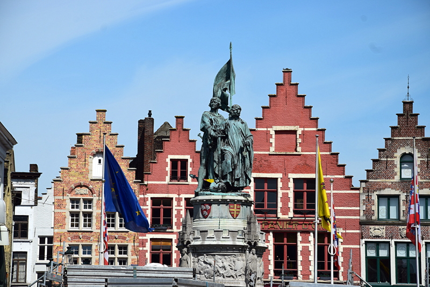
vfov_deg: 8.7
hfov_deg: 13.0
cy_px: 144
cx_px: 215
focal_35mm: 158
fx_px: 1882
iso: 125
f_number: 10
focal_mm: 105
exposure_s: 1/200
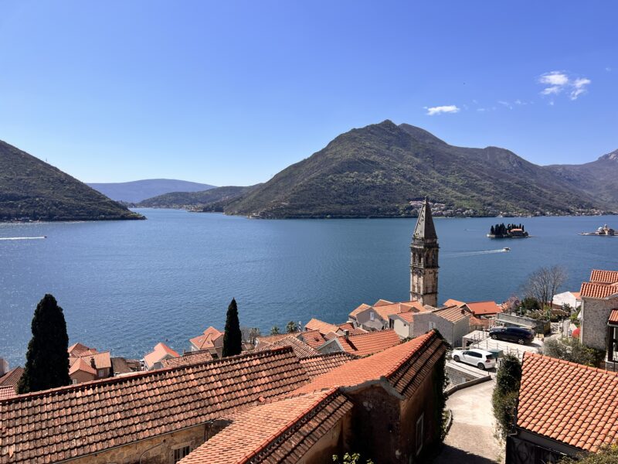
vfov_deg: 53.1
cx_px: 309
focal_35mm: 26
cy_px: 232
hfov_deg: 67.3
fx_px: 464
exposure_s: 1/5587
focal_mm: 5.7
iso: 50
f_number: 1.5
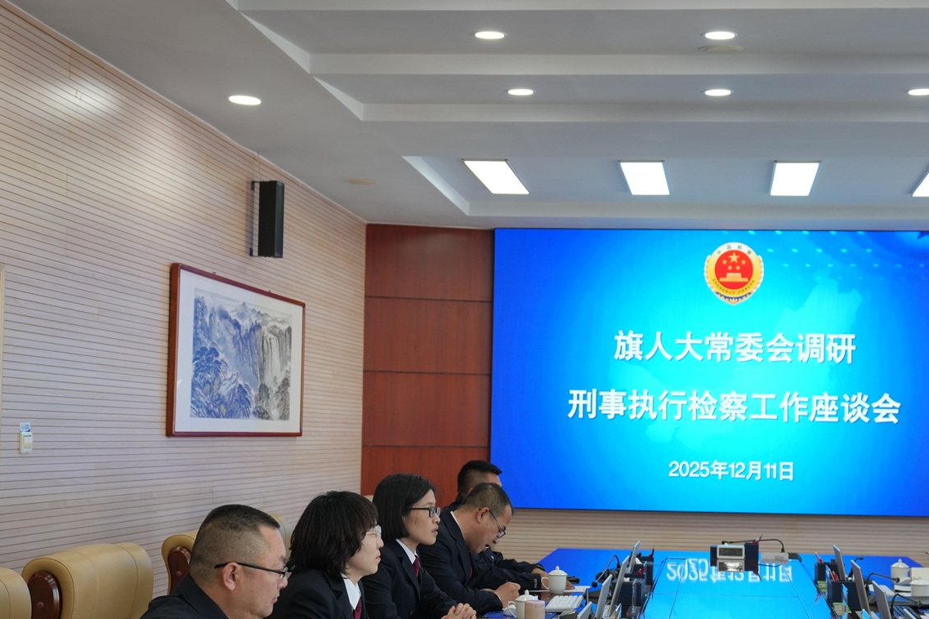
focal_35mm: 57
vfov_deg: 23.6
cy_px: 425
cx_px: 616
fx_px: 1471
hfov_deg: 34.7
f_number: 4
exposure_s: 1/160
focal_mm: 30
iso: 500
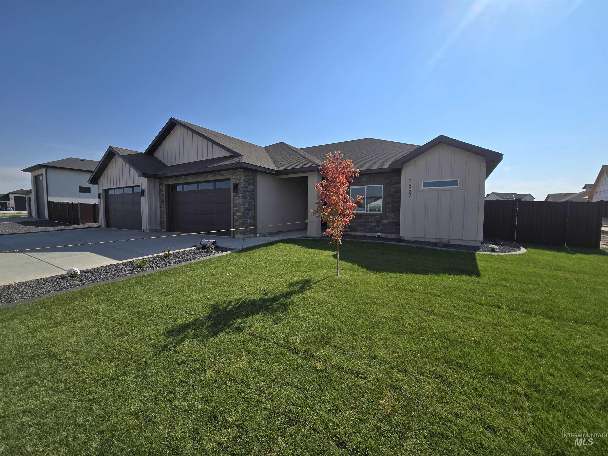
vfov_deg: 89.9
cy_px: 228
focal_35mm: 13
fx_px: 228
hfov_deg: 106.2
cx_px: 304
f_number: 2.2
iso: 50
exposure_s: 1/3363
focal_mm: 2.2
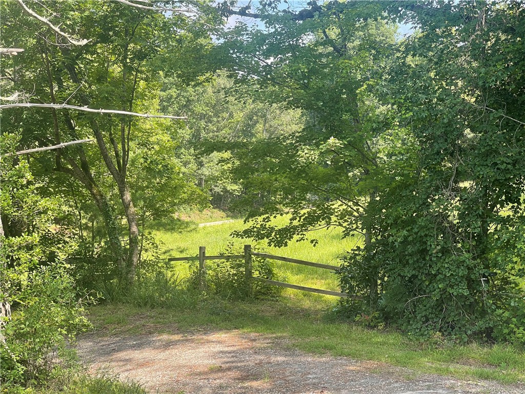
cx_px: 262
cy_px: 197
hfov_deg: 30.3
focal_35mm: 64
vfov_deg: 22.9
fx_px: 971
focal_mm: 7.5
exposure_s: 1/195
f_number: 2.2
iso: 20
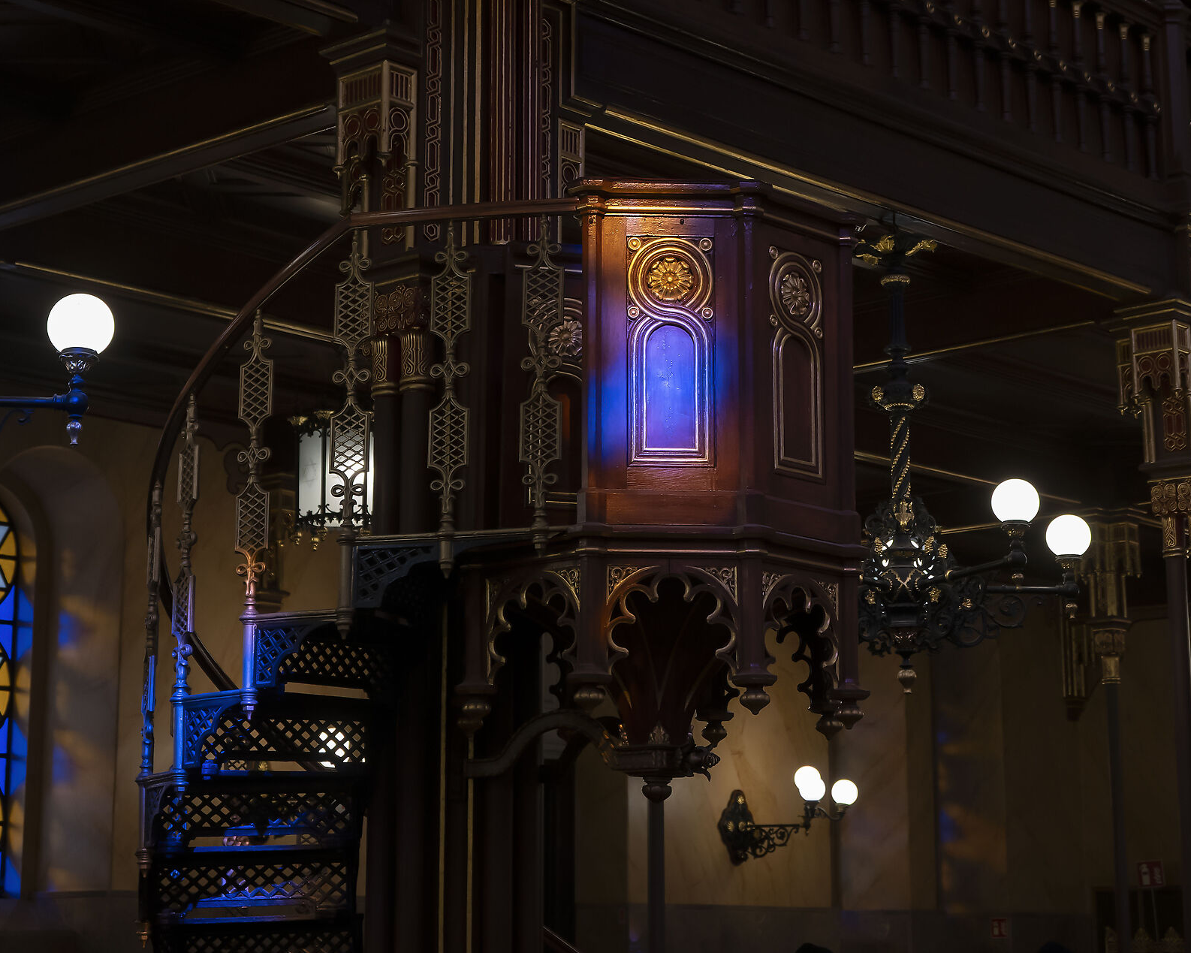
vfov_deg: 21.5
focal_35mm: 71
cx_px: 592
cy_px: 312
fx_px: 2503
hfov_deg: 26.8
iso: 1250
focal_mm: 50
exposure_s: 1/80
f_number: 5.6
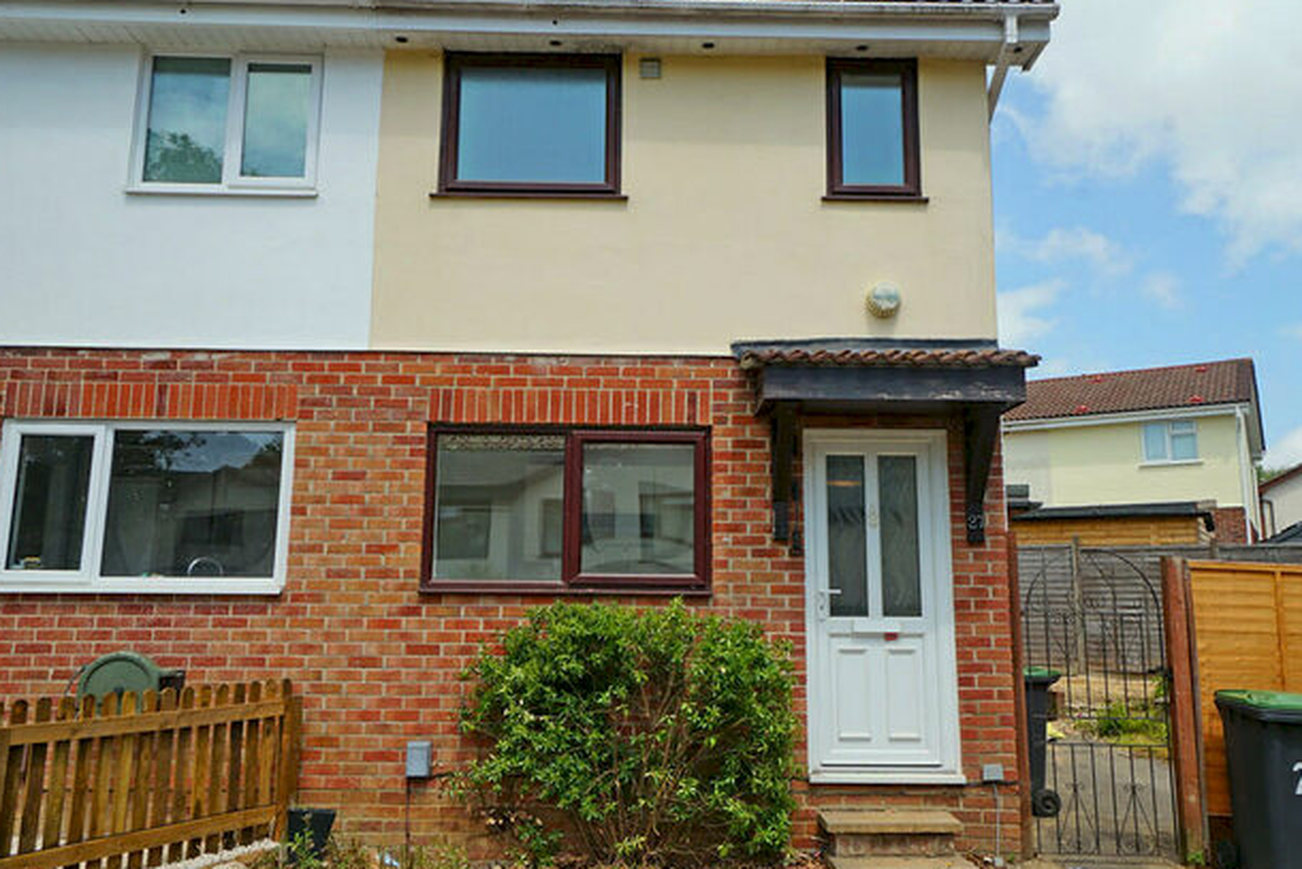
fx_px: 1121
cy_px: 439
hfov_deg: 60.2
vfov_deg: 42.3
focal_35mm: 31
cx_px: 685
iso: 100
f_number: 11
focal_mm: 18
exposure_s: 1/125
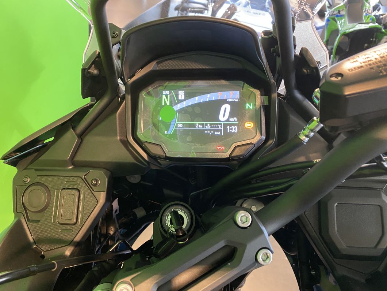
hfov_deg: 67.3
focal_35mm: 26
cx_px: 194
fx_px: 291
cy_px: 146
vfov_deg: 53.1
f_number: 1.8
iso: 500
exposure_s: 1/25
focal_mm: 4.25
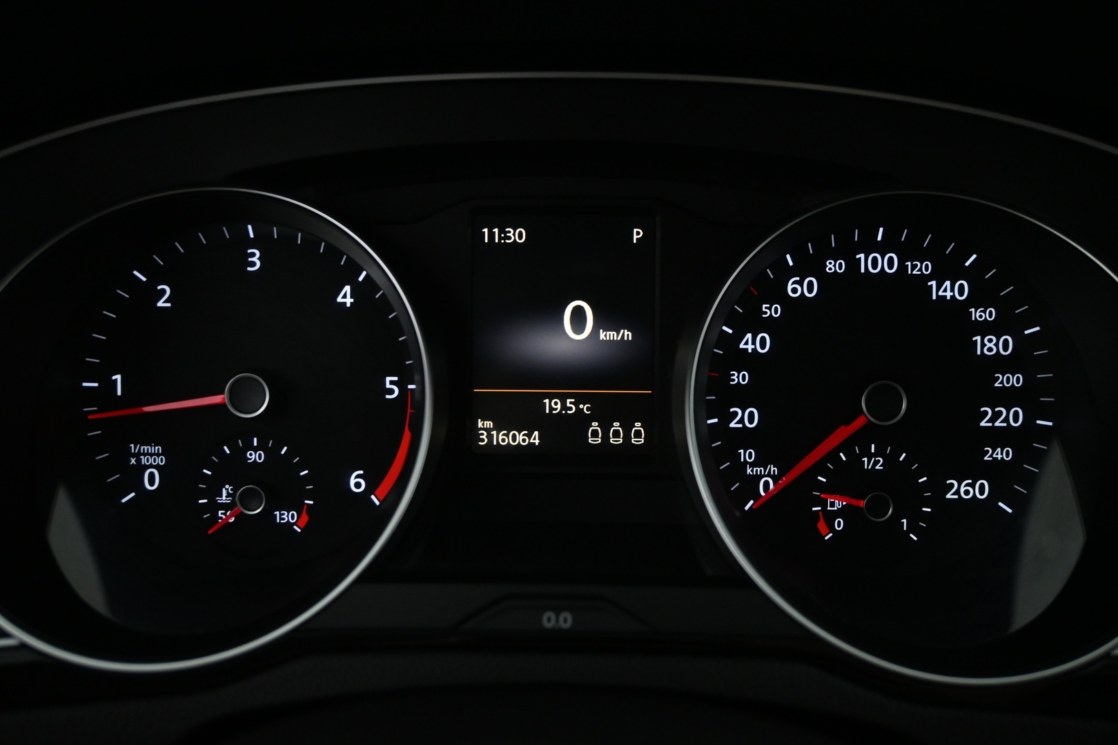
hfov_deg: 59.5
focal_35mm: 32
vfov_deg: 41.7
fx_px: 978
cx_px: 559
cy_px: 372
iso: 1600
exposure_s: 1/20
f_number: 4
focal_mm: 21
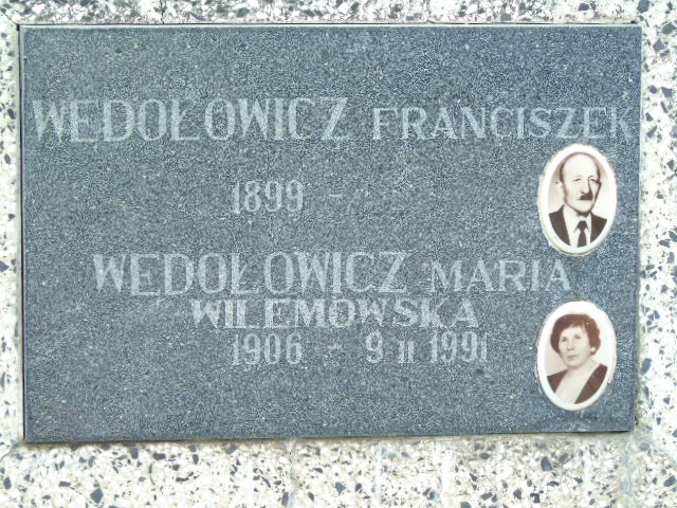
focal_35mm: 186
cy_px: 254
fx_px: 3638
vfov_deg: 8.0
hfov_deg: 10.6
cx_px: 338
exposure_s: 1/125
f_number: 5
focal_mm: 33
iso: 100
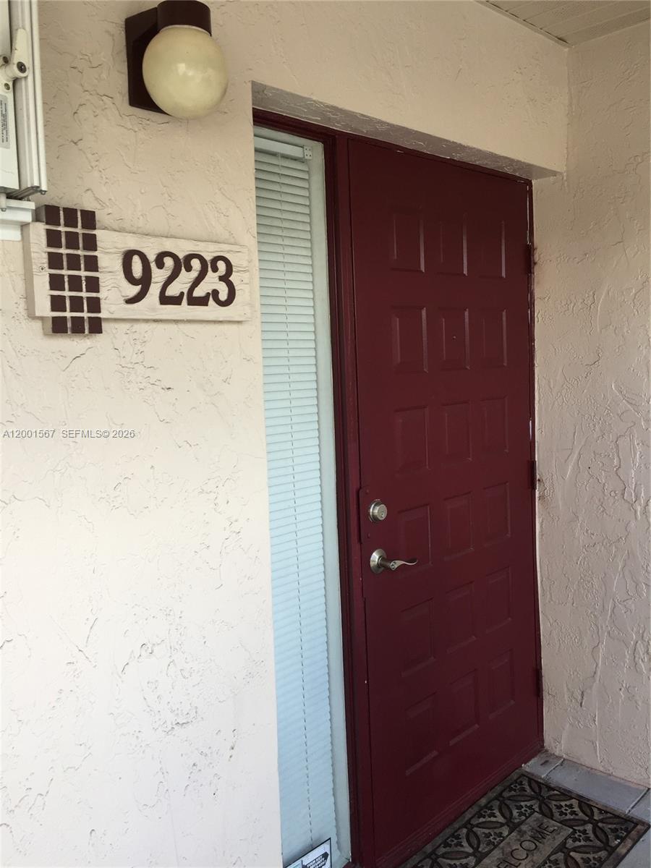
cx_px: 326
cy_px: 434
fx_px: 727
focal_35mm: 29
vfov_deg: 61.7
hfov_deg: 48.2
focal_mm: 4.15
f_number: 2.2
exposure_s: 1/120
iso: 50
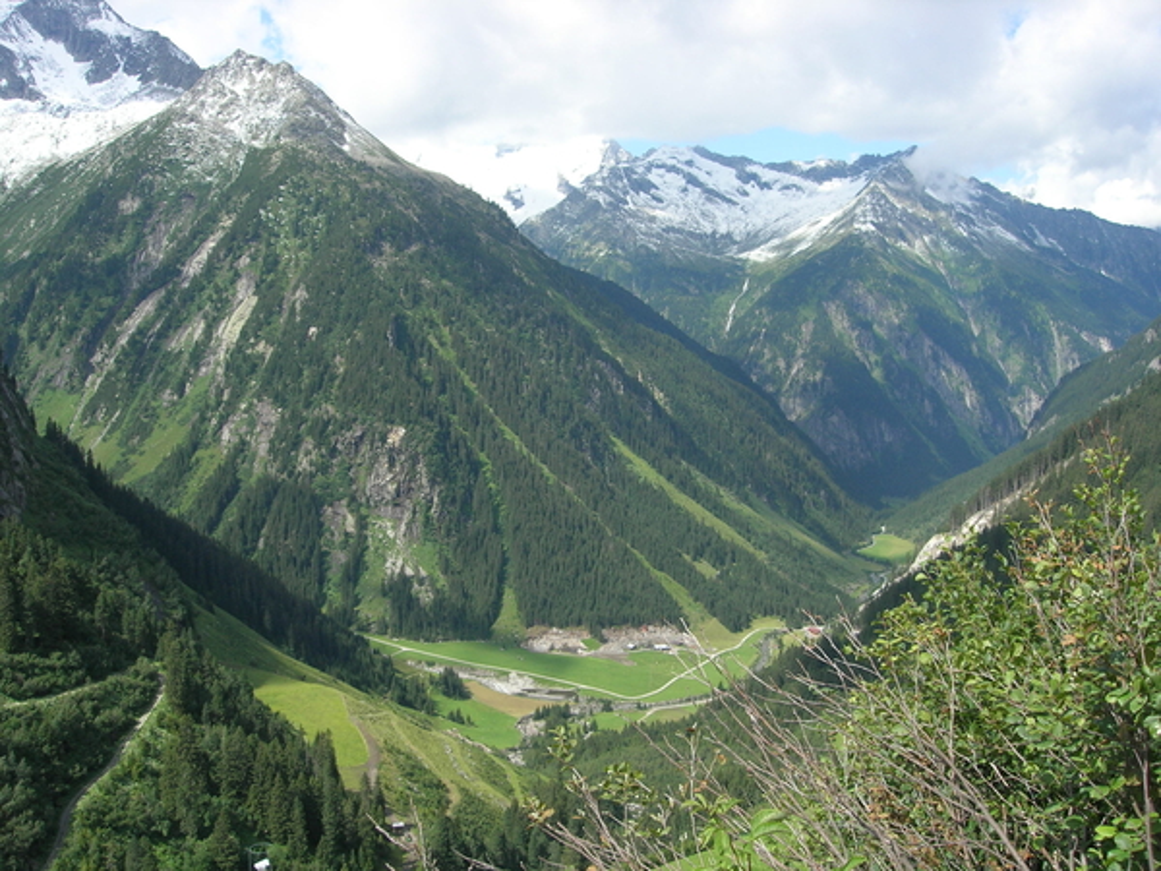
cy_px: 436
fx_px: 1274
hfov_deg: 49.0
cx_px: 580
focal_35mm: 38
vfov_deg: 37.7
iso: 64
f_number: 4.8
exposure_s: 1/424
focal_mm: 7.8
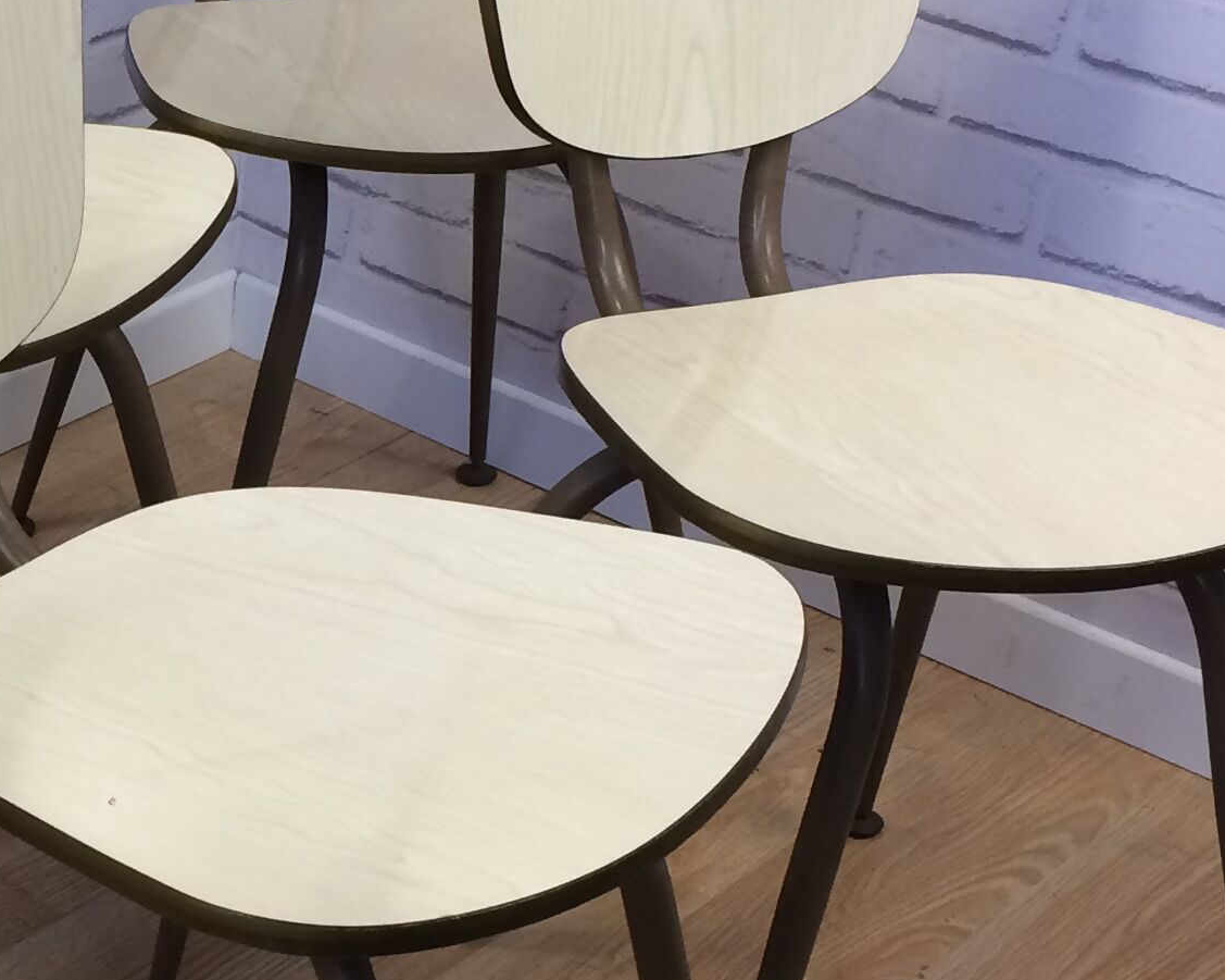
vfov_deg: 18.7
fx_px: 2972
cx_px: -93
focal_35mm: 82
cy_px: 631
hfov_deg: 22.1
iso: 40
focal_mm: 4.15
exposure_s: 1/33
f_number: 2.2
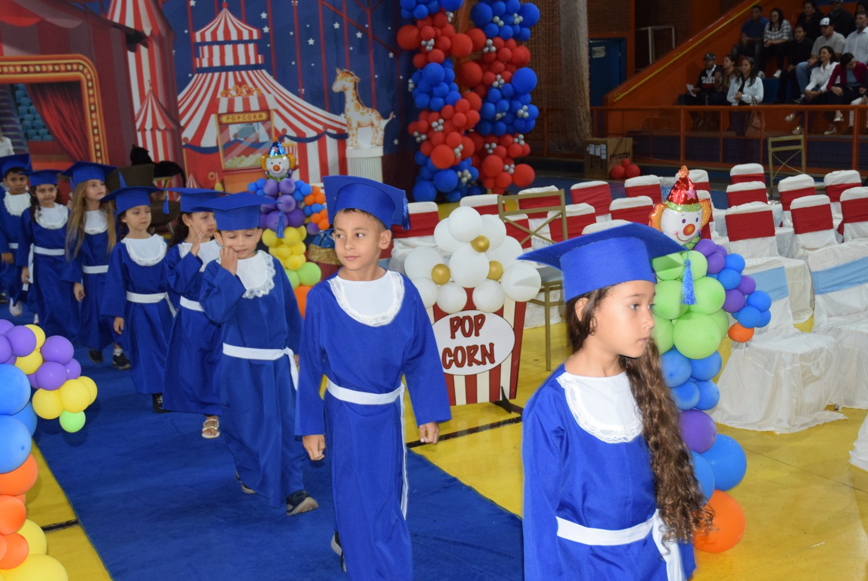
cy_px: 321
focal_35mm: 43
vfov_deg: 31.2
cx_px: 412
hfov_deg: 45.4
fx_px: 1038
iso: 1100
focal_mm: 24
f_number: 3.8
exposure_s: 1/60
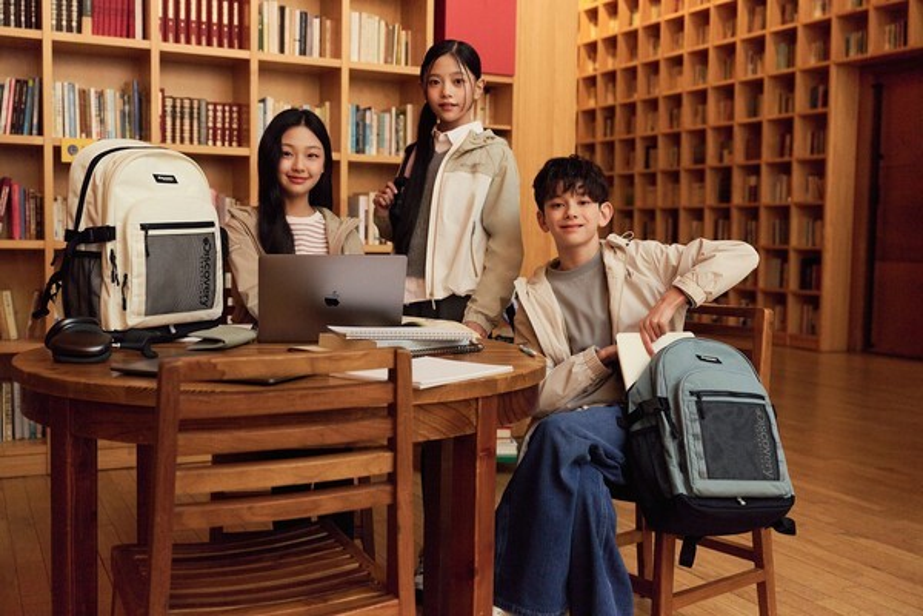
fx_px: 1000
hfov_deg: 49.6
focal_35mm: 39
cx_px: 462
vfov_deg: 34.2
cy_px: 308
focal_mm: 39
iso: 400
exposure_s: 1/160
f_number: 4
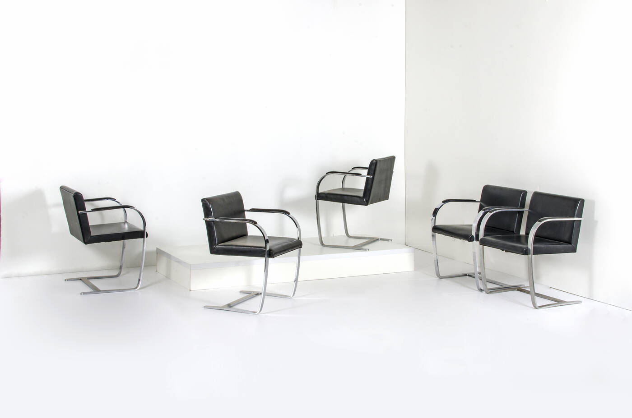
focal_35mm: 52
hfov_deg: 37.9
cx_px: 316
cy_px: 209
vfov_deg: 25.6
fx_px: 920
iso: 100
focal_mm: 35
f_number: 20
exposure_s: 1/160
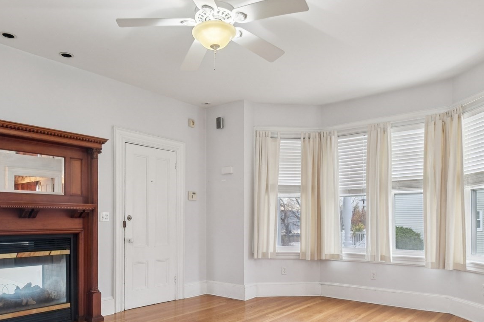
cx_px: 240
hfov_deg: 67.4
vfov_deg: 46.6
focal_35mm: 27
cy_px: 230
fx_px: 363
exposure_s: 1/10
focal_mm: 10
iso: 400
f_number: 5.6
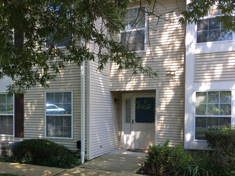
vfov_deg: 33.2
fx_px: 292
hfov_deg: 42.7
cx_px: 64
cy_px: 121
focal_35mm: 43
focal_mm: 4.15
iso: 25
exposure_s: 1/165
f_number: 2.2
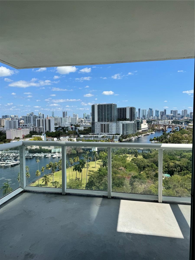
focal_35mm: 24
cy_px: 130
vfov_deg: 71.6
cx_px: 98
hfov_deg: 56.8
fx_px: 180
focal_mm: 6.86
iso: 80
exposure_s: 1/5348
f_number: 1.78
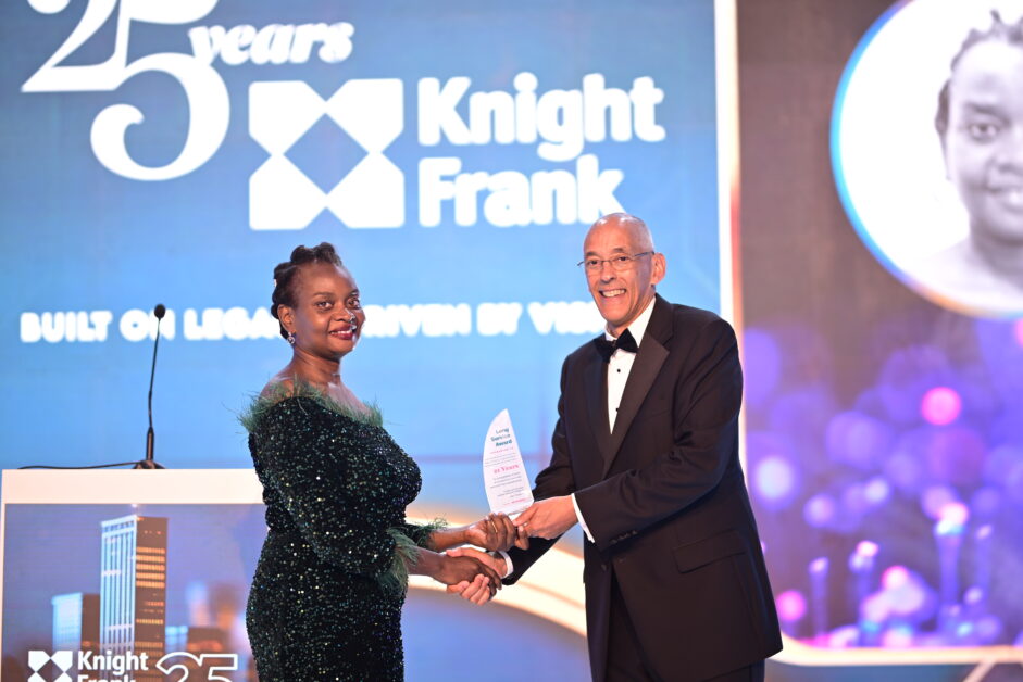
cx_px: 512
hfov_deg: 23.9
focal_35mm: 85
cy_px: 341
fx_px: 2416
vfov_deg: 16.1
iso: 125
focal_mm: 85
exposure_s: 1/125
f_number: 1.4
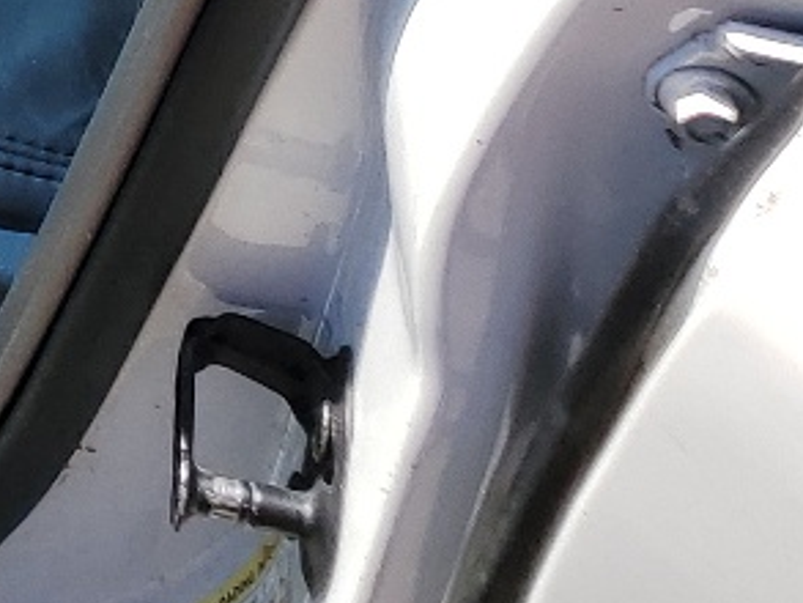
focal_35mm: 142
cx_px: -847
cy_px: -847
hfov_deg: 12.2
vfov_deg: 9.3
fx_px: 3295
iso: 50
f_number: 1.5
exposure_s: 1/1429
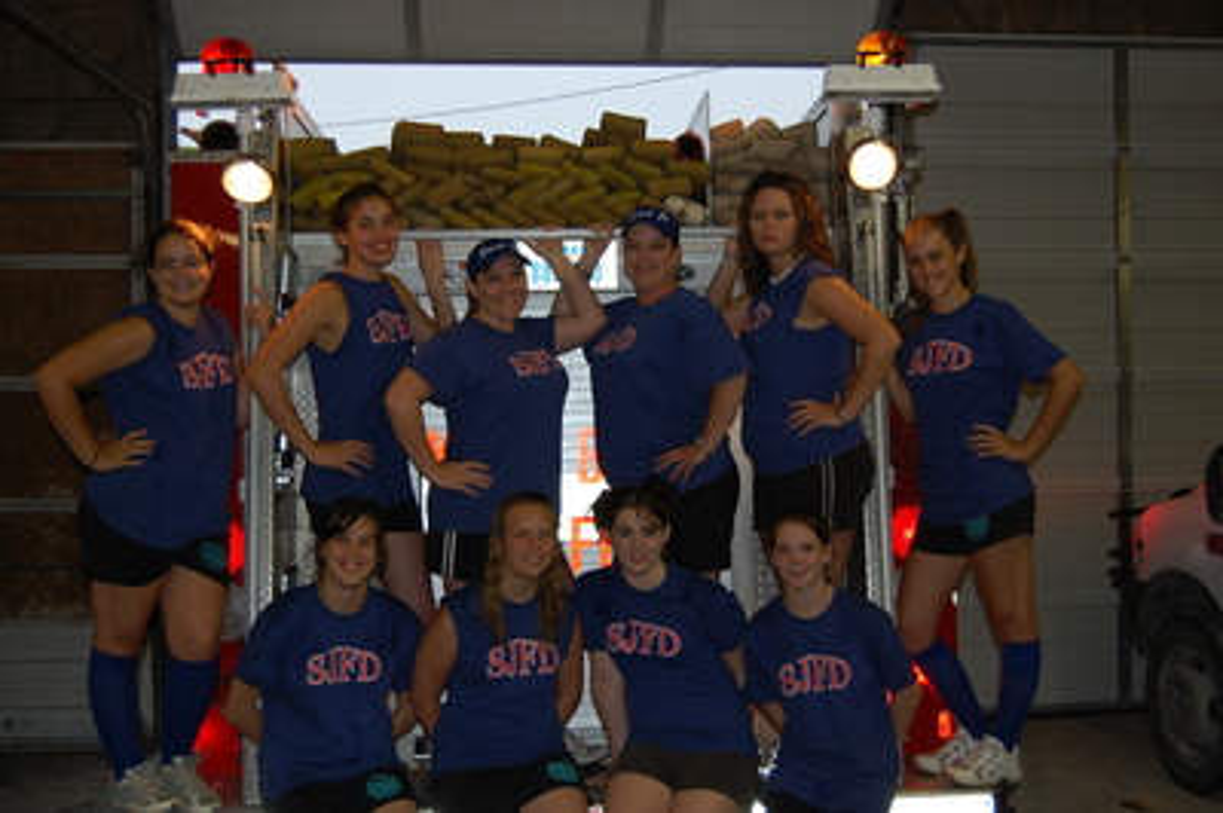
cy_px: 406
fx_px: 1426
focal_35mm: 42
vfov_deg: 31.8
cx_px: 612
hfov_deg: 46.4
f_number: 4.2
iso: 400
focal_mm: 28
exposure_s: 1/60
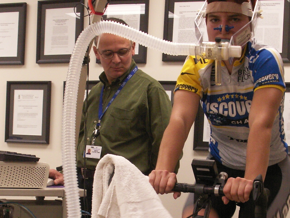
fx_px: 637
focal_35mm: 76
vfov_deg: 19.1
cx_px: 170
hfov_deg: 25.6
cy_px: 193
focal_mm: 7.7
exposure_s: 1/30
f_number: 3.5
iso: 160
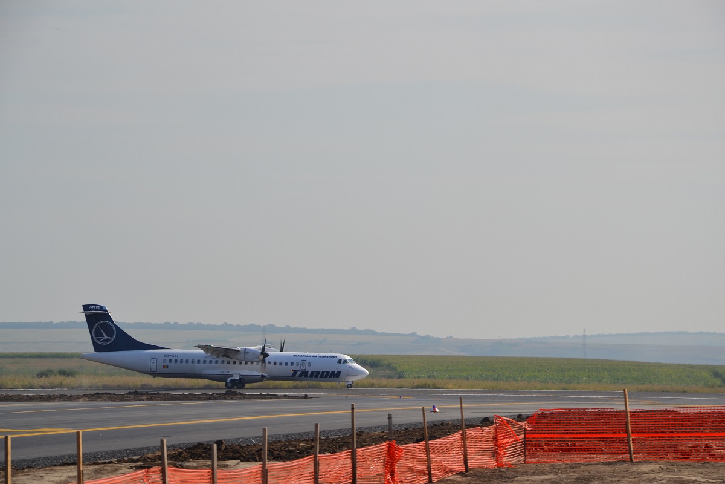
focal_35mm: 158
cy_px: 242
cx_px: 362
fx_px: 3172
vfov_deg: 8.7
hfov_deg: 13.0
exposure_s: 1/320
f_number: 9
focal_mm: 105
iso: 100
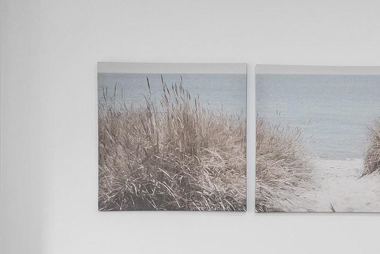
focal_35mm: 73
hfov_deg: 27.0
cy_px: 208
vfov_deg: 18.5
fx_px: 771
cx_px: 322
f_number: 10
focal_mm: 10
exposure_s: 1/80
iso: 400
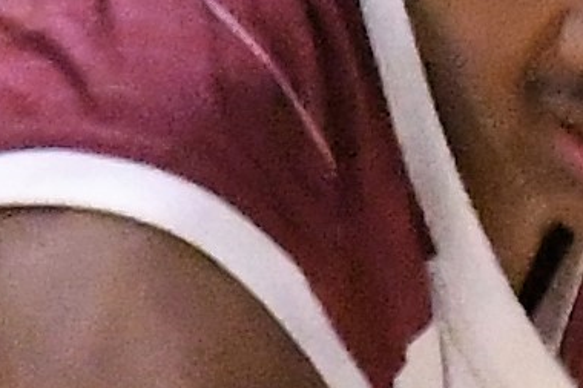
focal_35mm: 724
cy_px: 577
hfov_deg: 2.8
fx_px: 11719
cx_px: -608
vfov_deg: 1.9
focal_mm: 70
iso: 10000
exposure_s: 1/1000
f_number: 2.8
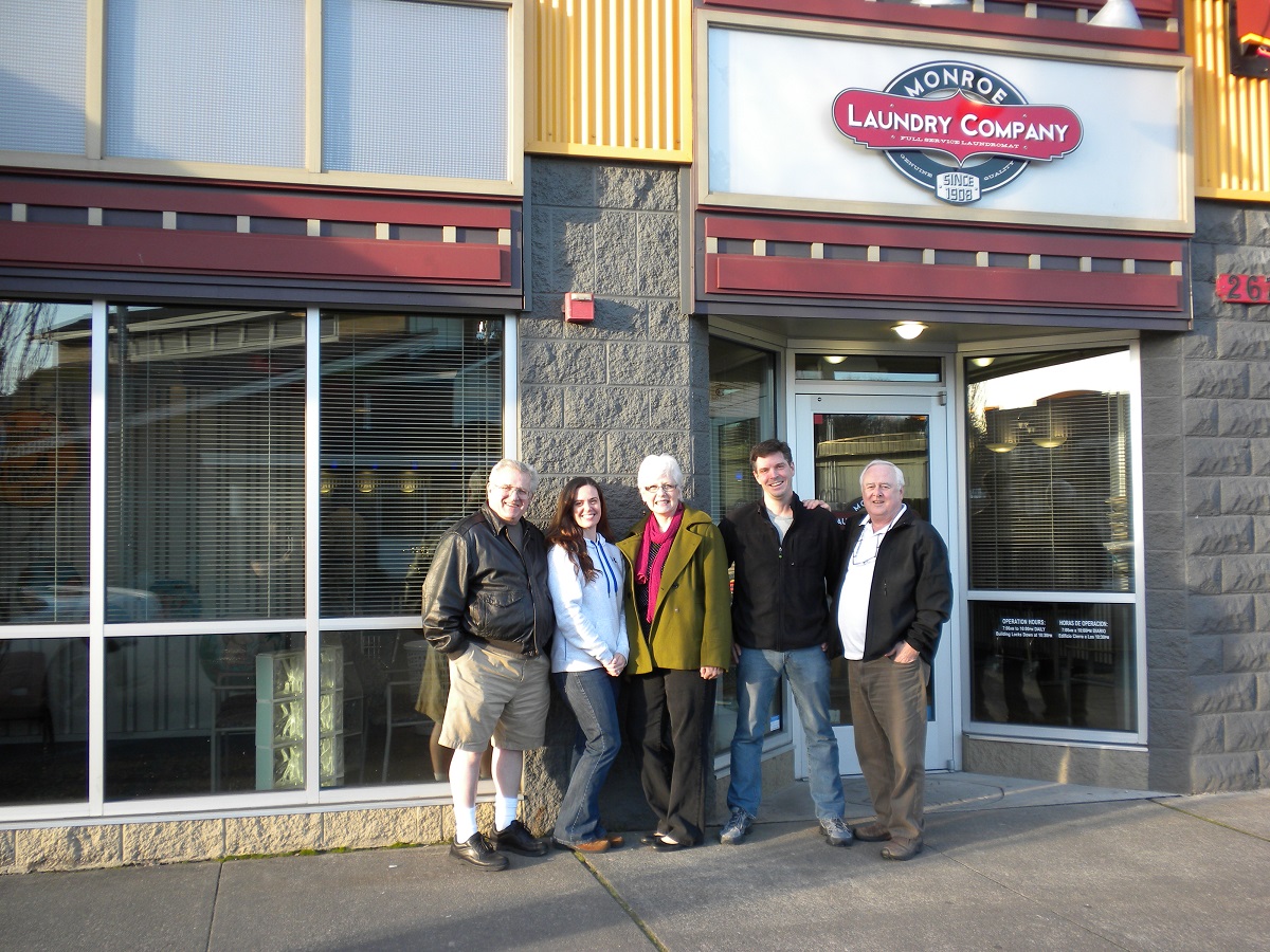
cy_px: 476
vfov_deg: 38.7
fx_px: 1357
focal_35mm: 37
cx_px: 635
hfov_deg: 50.1
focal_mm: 6.6
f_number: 3.5
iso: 64
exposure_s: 1/68.8
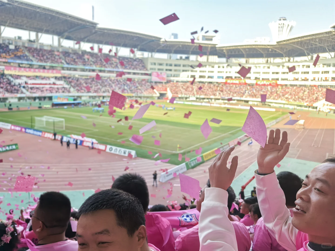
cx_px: 168
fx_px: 261
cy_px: 126
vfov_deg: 51.4
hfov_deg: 65.3
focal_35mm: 27
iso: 160
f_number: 2
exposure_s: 1/2242
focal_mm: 8.5
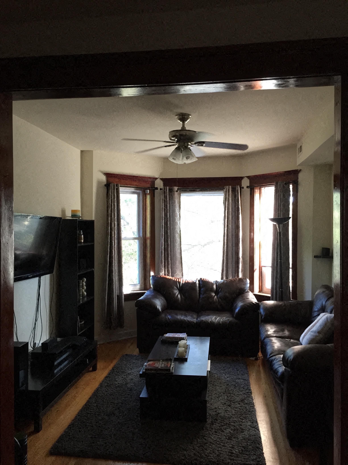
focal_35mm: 29
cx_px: 174
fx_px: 389
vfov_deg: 61.7
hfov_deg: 48.2
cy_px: 232
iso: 100
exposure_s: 1/30
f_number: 2.2
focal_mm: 4.15
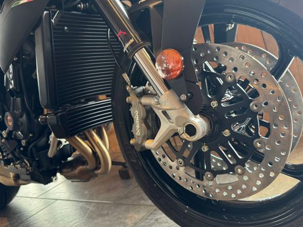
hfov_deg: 60.0
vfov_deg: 46.7
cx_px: 147
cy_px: 98
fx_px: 263
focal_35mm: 30
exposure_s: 1/50
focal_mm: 6.76
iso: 250
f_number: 1.78
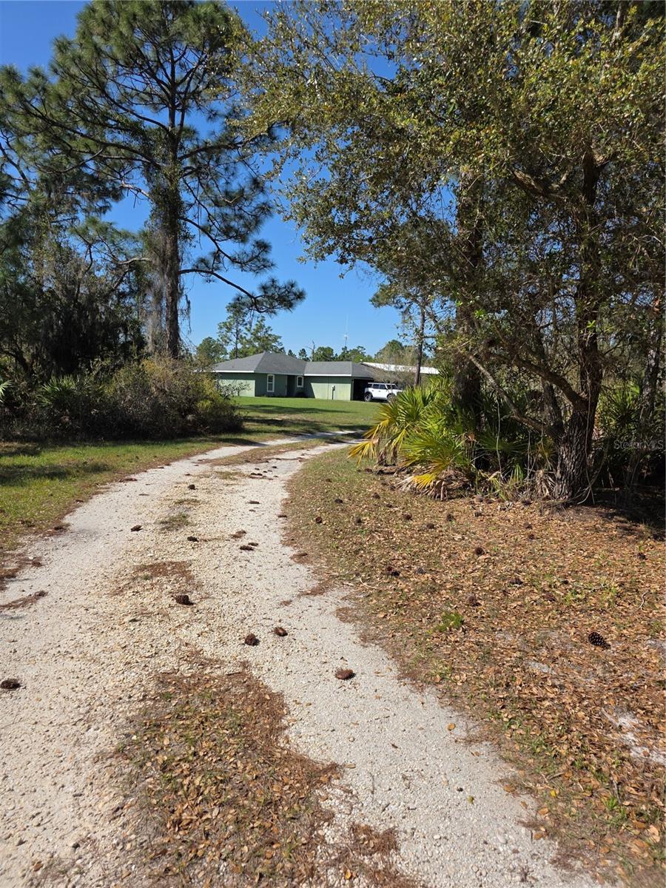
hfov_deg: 58.9
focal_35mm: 23
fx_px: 590
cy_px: 444
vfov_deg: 73.9
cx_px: 333
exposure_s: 1/5778
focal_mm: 6.3
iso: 80
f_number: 1.7
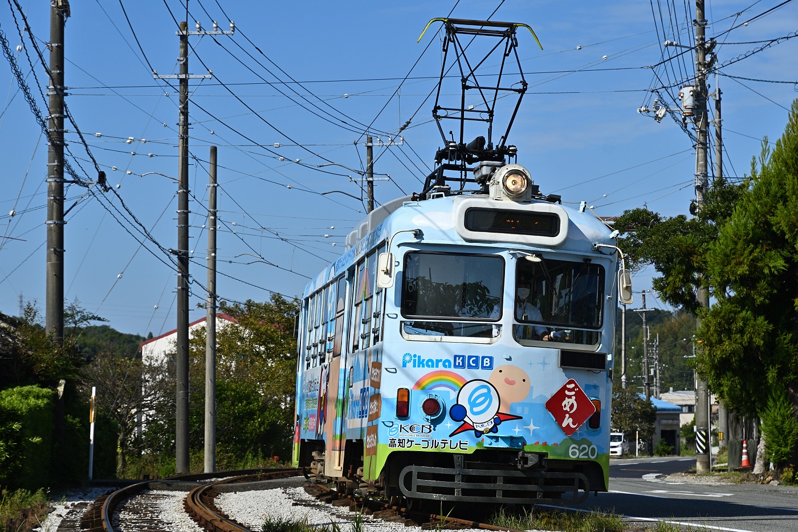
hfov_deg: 18.2
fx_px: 2493
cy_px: 266
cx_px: 399
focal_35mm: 112
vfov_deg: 12.2
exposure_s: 1/1000
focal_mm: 75
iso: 100
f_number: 7.1
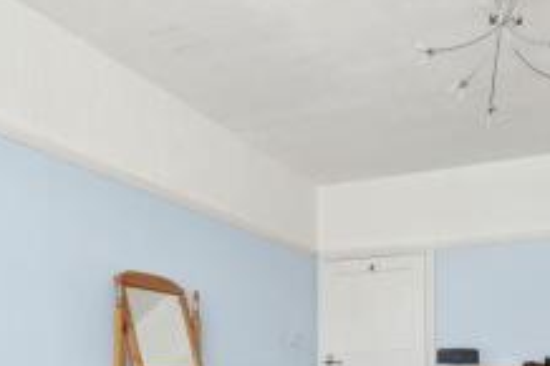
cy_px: 387
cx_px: 426
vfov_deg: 33.6
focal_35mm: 35
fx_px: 534
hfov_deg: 51.6
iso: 640
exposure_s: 1/250
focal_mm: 16
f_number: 5.6
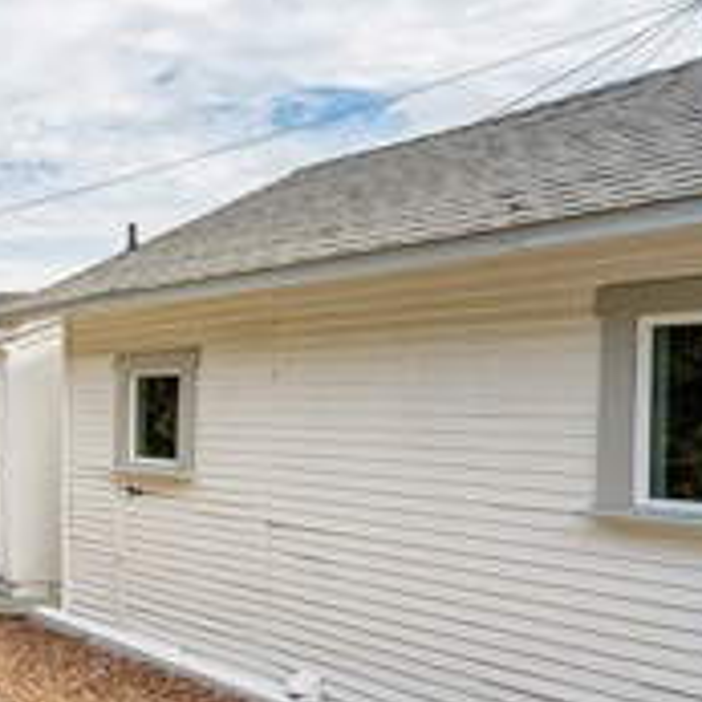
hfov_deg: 24.2
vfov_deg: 38.3
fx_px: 1010
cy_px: 406
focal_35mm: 44
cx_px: -475
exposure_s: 1/200
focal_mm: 14
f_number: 13
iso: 100
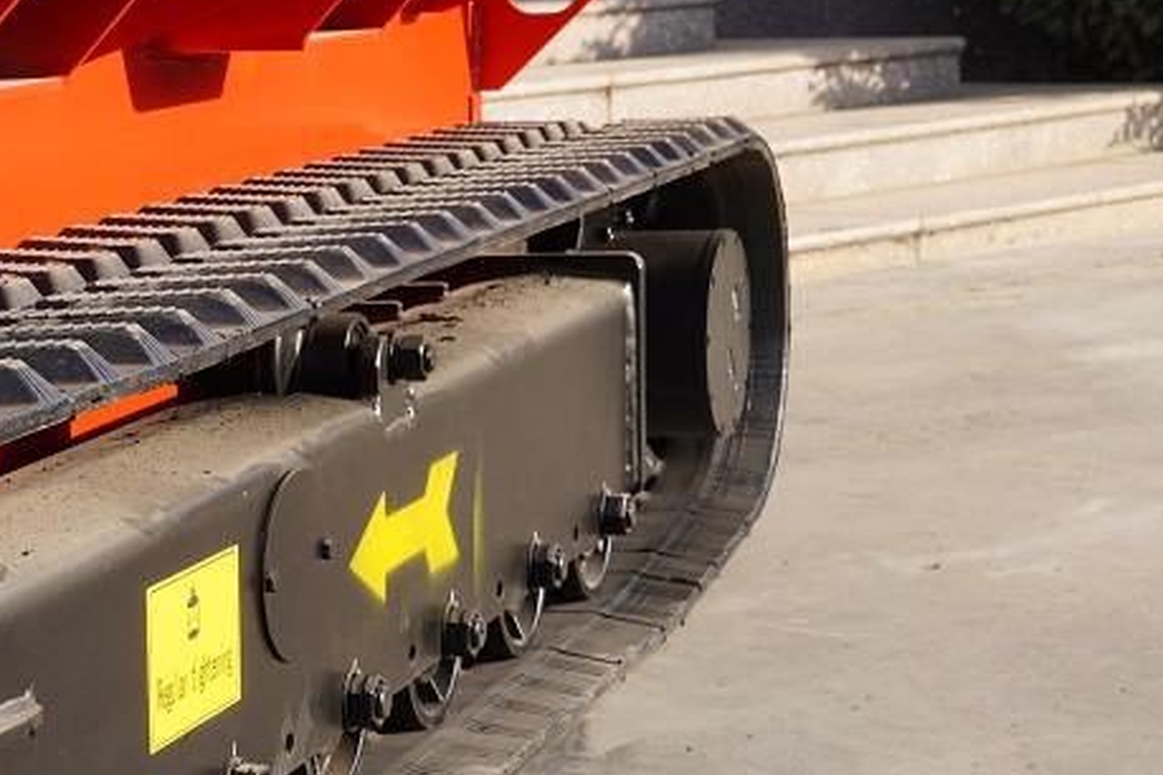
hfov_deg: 20.2
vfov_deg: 13.8
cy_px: 686
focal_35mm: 98
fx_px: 3166
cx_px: 28
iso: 100
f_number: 7.1
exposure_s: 1/125
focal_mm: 30
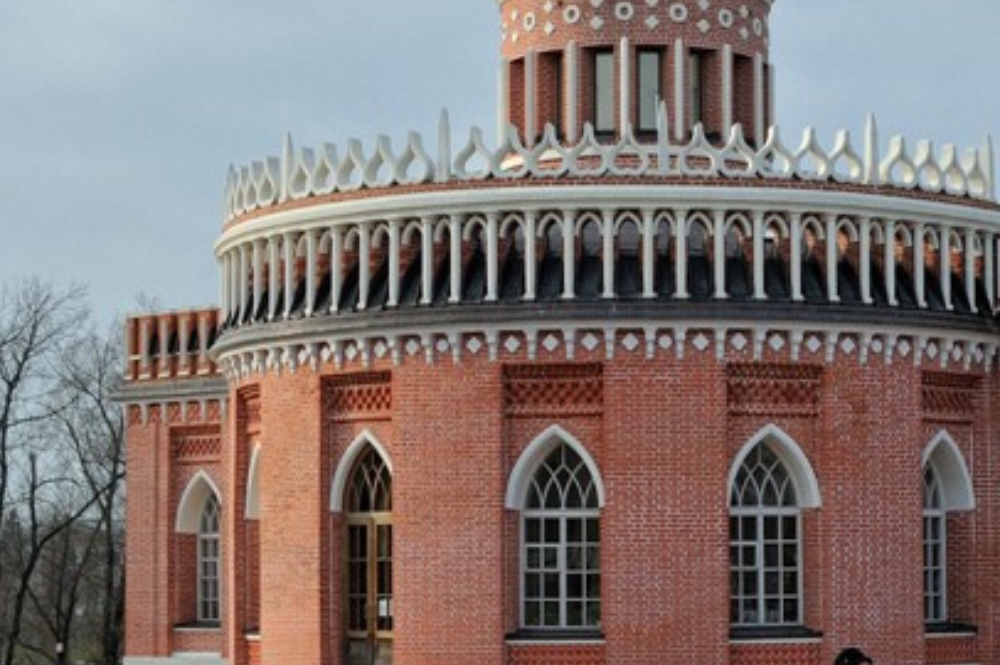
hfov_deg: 21.7
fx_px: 2581
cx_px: 768
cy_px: 405
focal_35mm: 93
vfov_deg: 14.7
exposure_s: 1/640
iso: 500
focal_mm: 28
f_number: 8
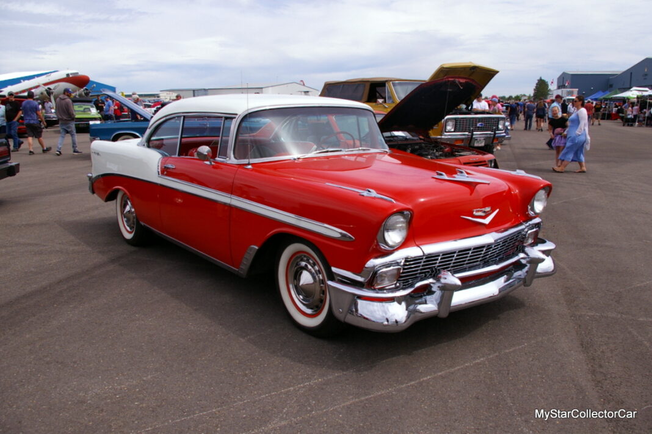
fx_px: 489
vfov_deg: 47.8
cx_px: 326
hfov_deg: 67.4
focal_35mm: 27
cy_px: 217
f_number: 11
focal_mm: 18
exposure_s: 1/250
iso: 200
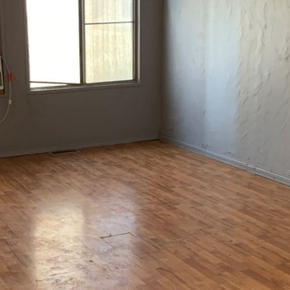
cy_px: 145
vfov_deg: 25.7
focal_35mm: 67
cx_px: 83
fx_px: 635
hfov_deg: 25.5
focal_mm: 4.25
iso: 250
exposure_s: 1/60
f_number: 1.8
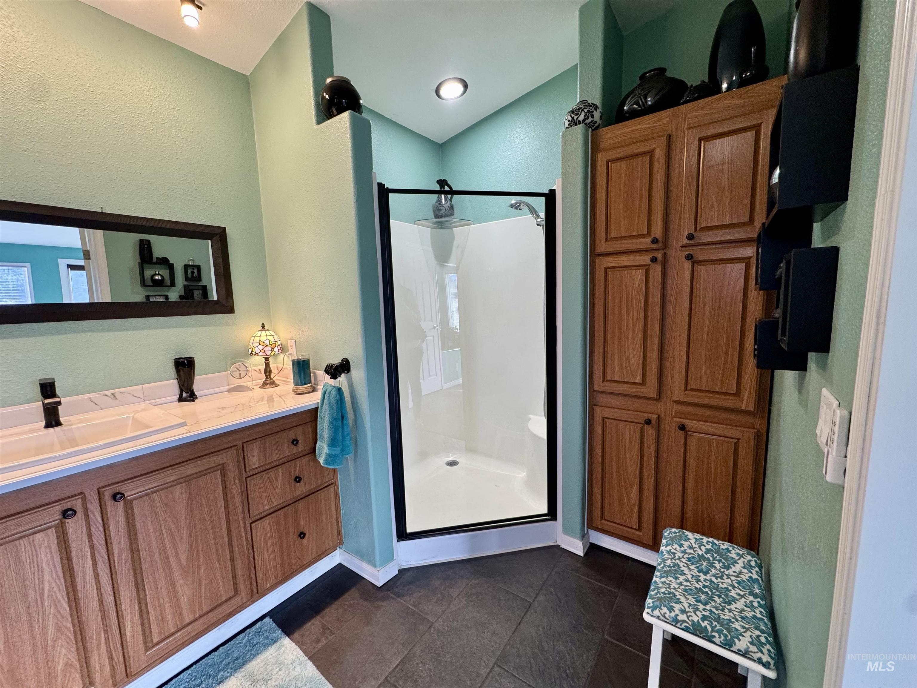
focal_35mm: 14
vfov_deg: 85.7
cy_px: 344
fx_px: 371
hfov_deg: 102.1
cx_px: 458
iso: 200
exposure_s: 1/120
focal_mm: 2.22
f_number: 2.2
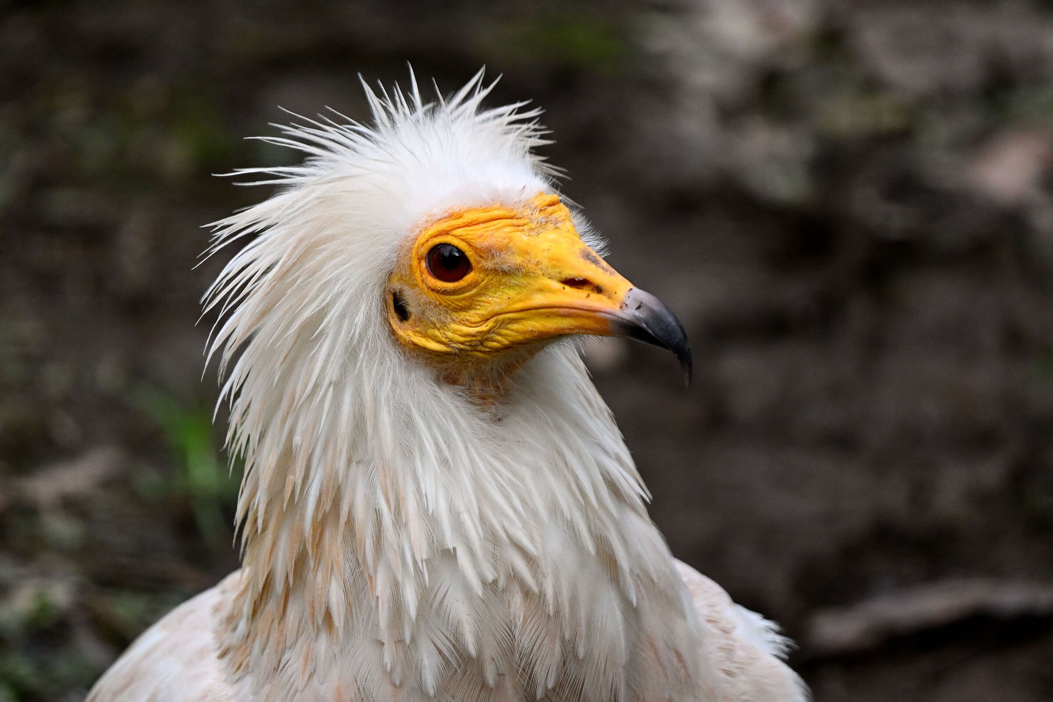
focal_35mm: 543
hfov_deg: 3.8
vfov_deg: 2.5
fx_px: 15882
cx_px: 526
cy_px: 351
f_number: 6.3
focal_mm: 362
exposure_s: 1/500
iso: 2000
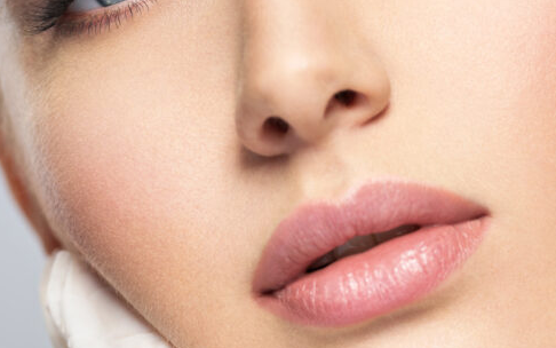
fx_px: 3183
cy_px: 98
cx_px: 408
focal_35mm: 210
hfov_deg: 10.0
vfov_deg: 6.3
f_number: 7.1
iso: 125
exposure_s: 1/125
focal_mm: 120
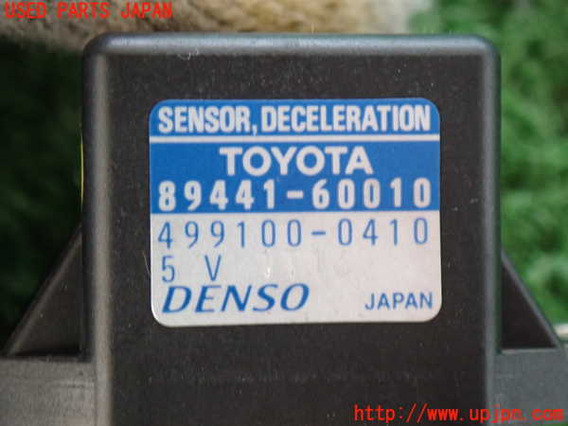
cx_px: 284
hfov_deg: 19.6
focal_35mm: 100
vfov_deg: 14.8
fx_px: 1641
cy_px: 213
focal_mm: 18
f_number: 4.9
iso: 800
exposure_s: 1/25
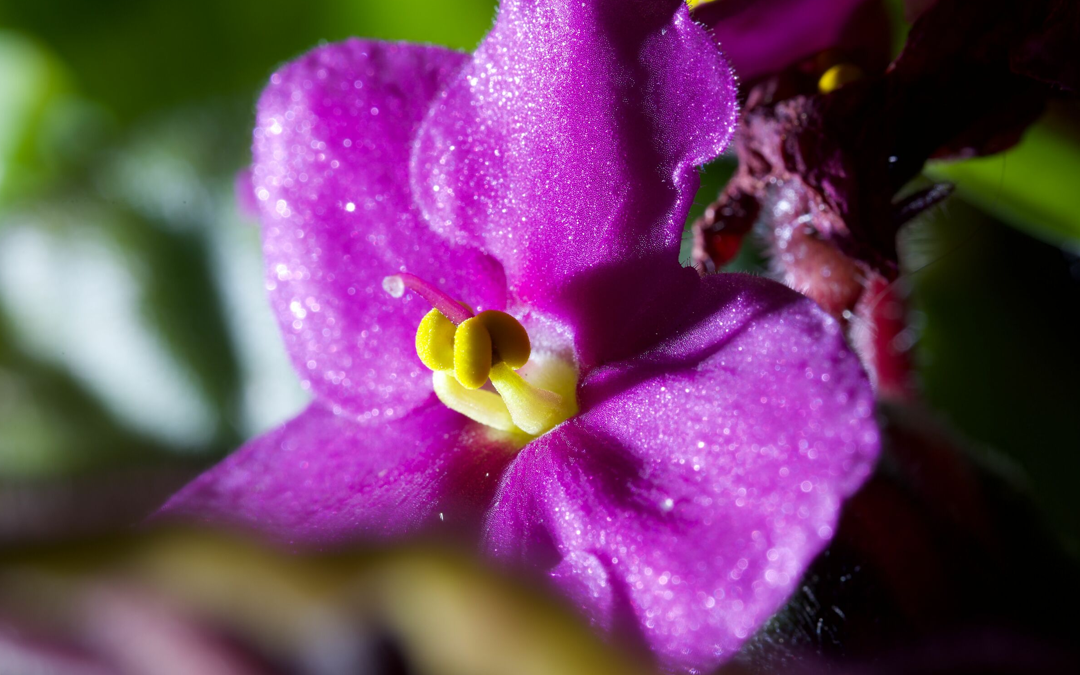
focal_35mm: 154
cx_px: 541
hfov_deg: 13.6
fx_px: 4533
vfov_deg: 8.5
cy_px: 328
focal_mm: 150
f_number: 18
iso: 100
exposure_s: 1/3
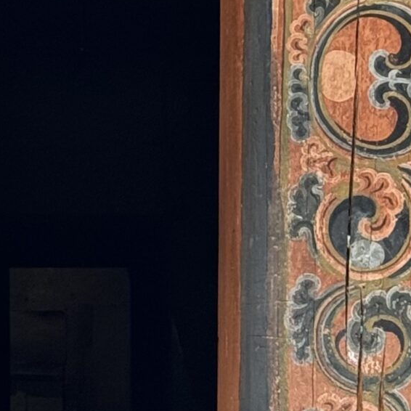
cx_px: -189
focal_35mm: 192
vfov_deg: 9.0
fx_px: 2579
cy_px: -114
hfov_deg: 8.9
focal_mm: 6.86
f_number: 1.78
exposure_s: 1/60
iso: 160
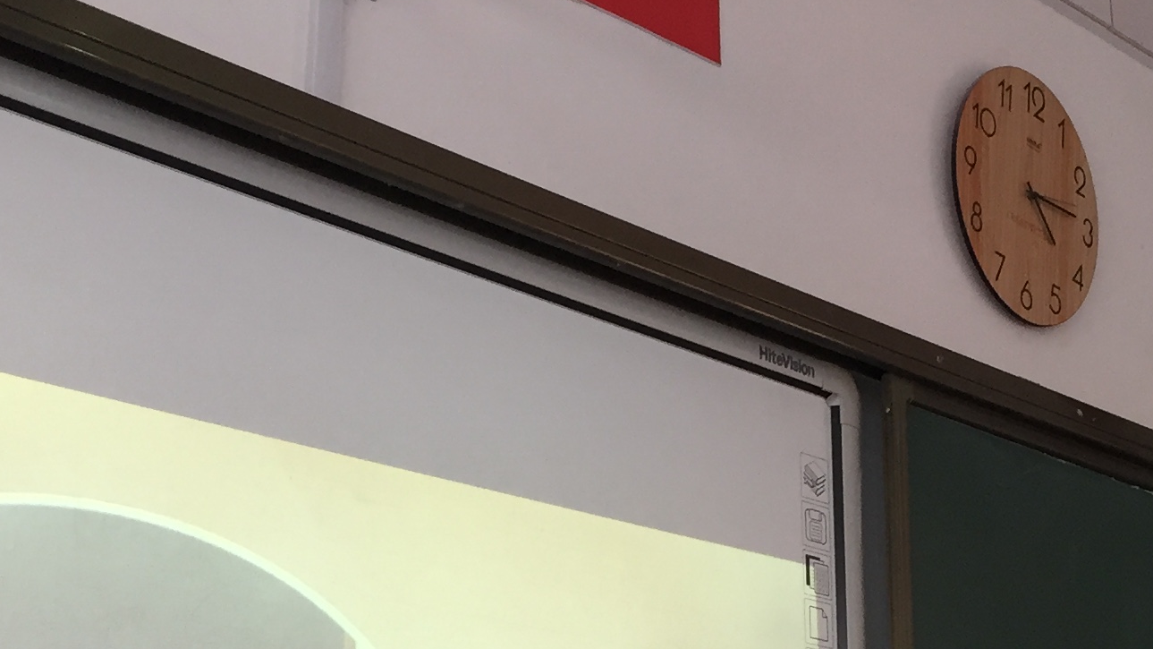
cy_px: 733
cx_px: 751
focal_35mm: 80
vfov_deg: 14.7
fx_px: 2446
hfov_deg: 26.4
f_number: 2.2
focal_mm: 4.15
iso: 80
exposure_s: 1/33
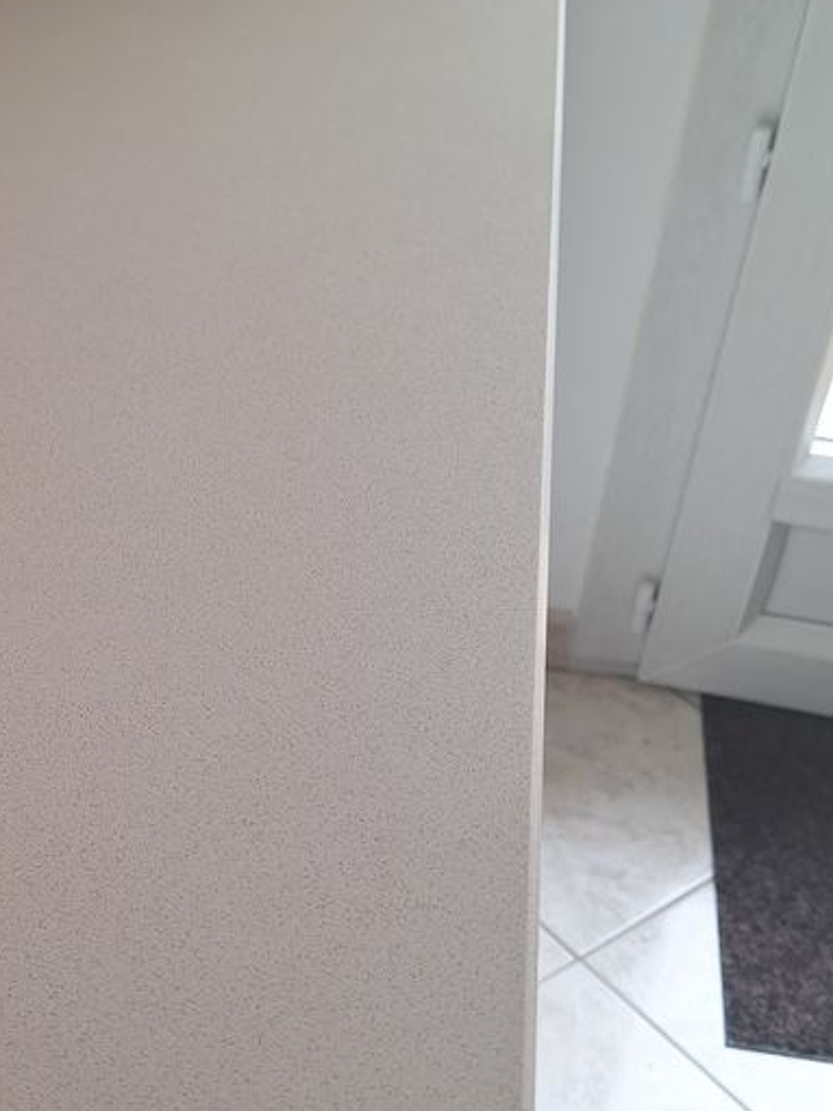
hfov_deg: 30.4
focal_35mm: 45
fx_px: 1444
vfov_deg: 42.0
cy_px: 641
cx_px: 41
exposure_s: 1/152
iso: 40
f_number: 1.8
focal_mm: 5.54
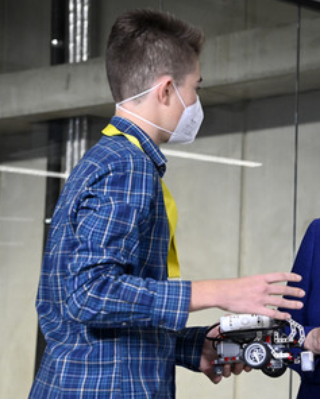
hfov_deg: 13.1
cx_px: 298
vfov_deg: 16.4
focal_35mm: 117
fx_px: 1384
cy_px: 200
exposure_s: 1/400
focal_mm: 82
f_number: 6.3
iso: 4000
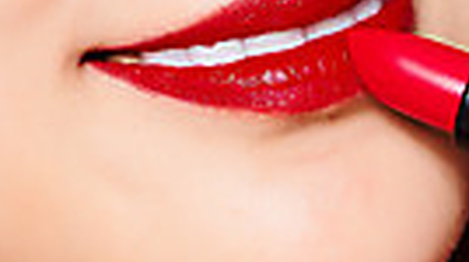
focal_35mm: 492
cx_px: -79
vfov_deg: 2.5
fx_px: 6111
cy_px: 70
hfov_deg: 4.4
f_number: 16
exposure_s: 1/125
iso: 100
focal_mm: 105
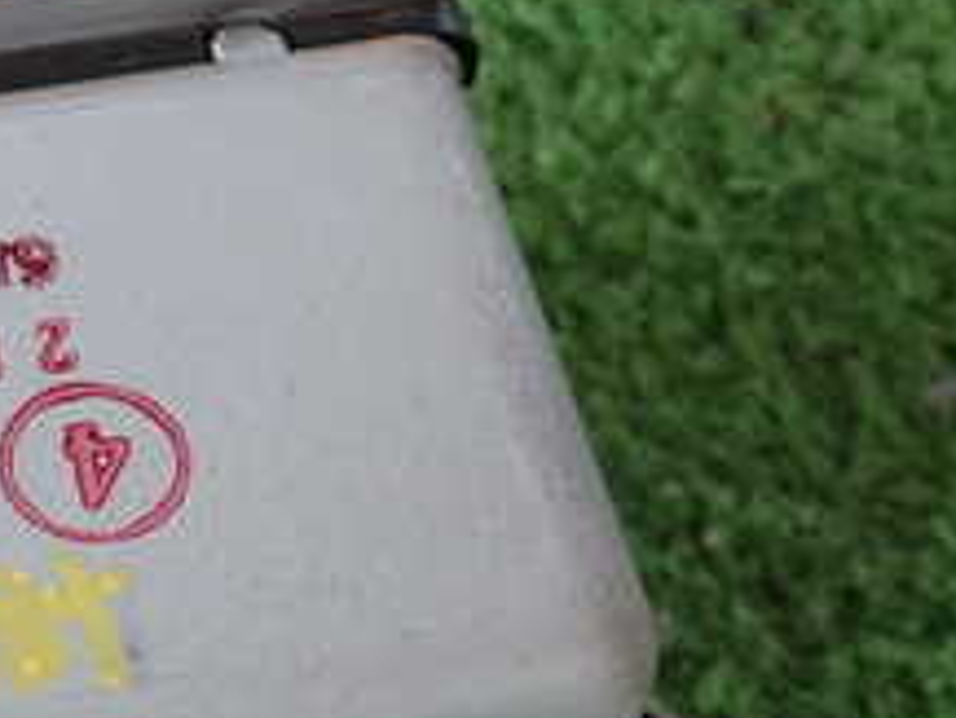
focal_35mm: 105
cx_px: -4
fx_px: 2901
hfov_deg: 18.2
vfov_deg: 14.0
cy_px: 612
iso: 200
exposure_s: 1/60
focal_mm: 6.83
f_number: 2.7
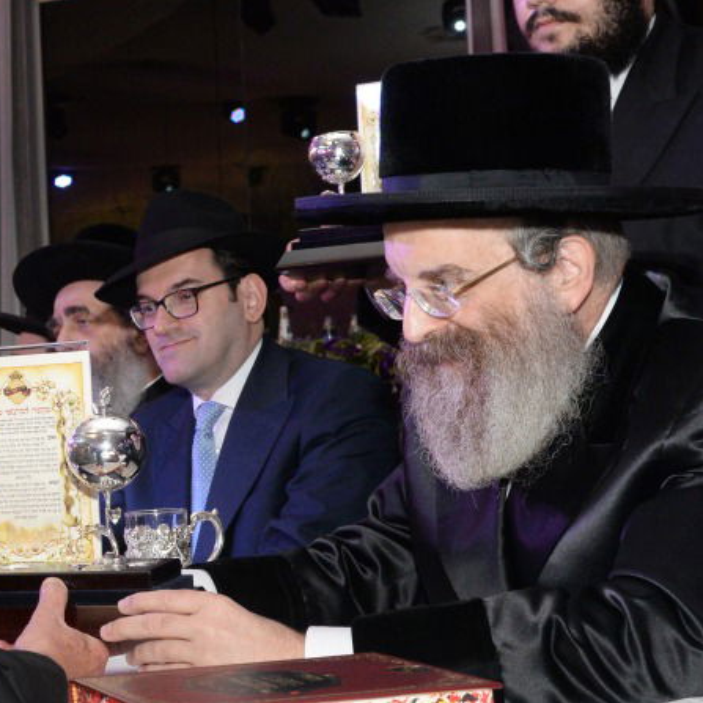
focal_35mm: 74
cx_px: 27
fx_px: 1700
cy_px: 372
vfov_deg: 23.4
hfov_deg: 22.6
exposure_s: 1/100
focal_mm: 38
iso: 3200
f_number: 6.3
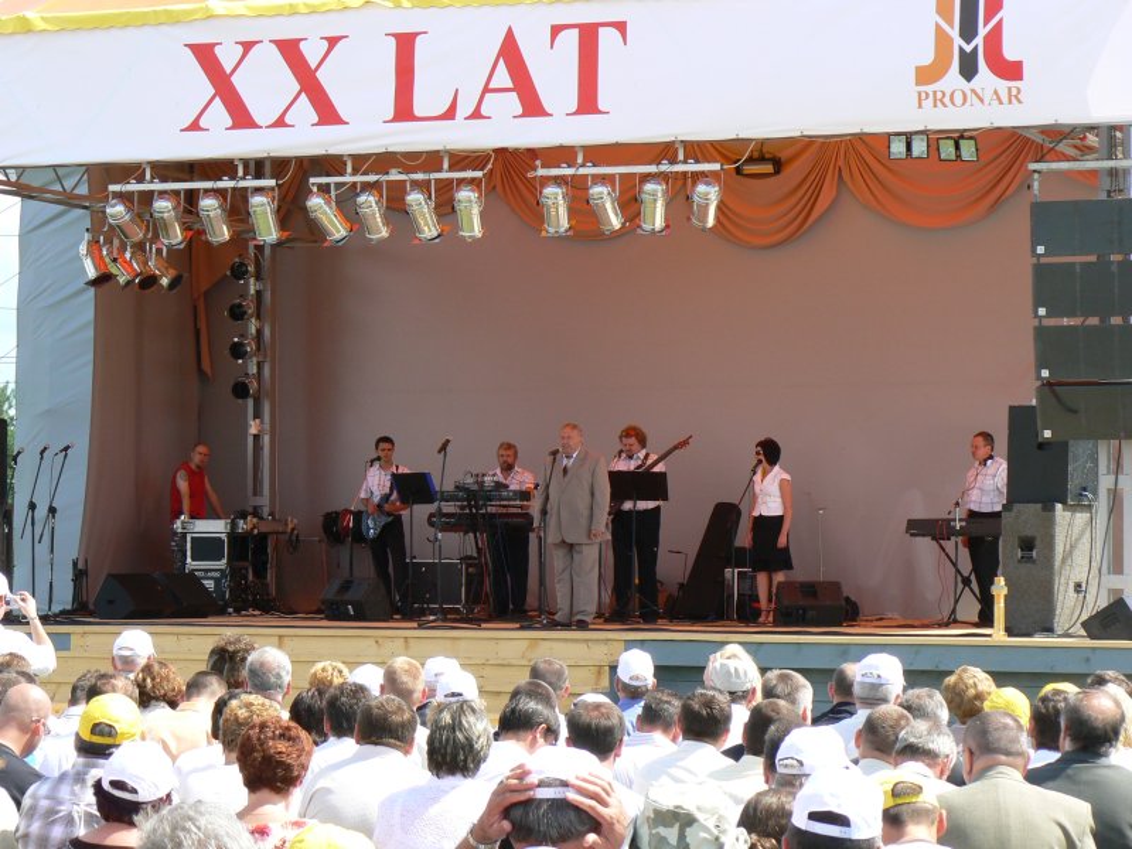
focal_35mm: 112
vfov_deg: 13.2
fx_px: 3663
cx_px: 566
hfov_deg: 17.6
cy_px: 424
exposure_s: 1/320
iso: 80
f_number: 5.6
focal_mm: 18.6
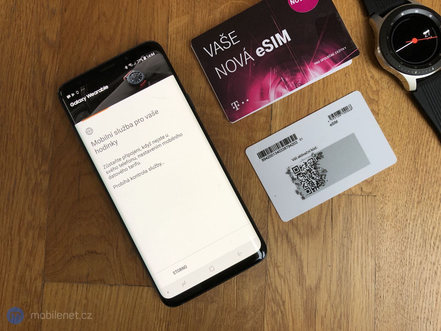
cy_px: 166
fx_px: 357
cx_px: 220
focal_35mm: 28
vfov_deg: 49.7
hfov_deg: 63.4
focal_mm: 4
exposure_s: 1/48
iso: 32
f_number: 1.8
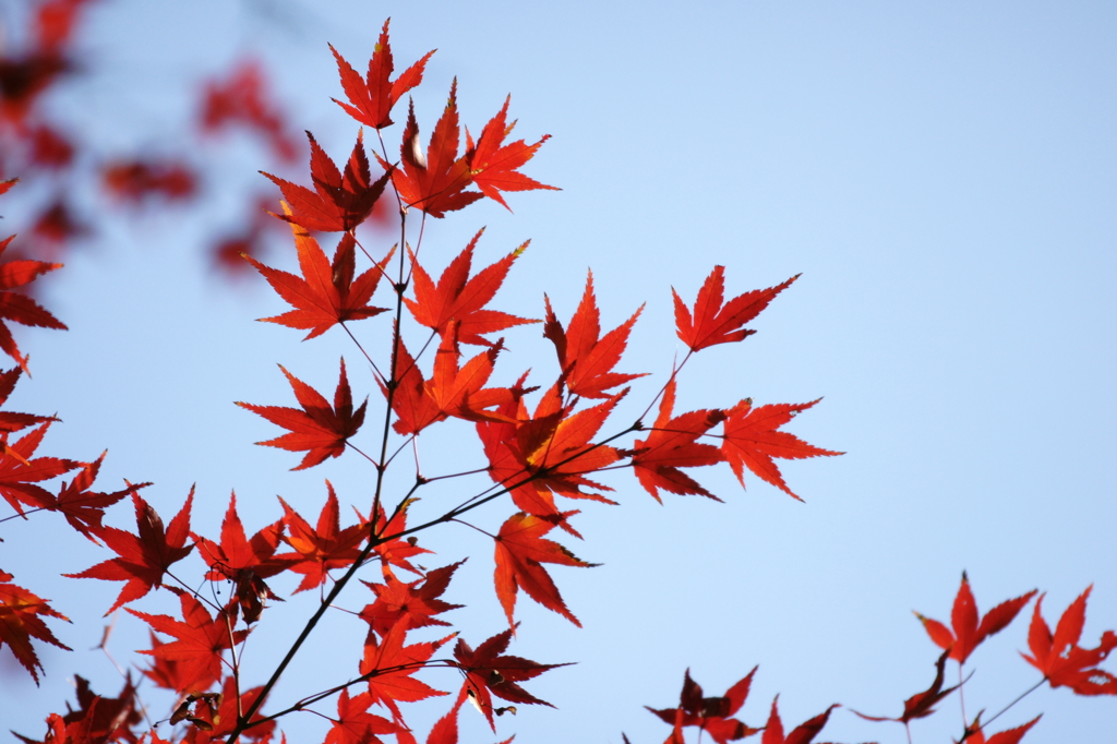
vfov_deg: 3.3
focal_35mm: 420
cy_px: 372
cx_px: 558
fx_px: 13027
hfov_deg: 4.9
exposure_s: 1/200
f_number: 5.6
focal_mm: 280
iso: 100
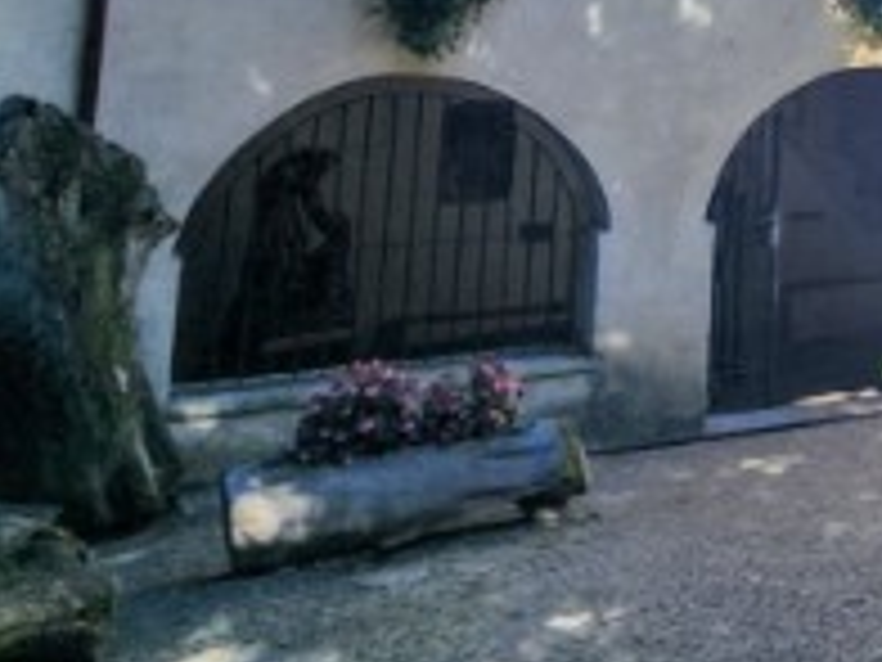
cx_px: 1215
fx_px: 1350
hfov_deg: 28.1
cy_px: -203
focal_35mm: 53
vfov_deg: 24.1
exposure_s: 1/1215
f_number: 2.2
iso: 50
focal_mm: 2.2
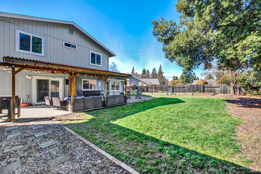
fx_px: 102
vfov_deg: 81.3
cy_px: 87
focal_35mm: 14
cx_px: 130
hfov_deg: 104.2
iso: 100
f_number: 14
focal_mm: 14
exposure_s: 1/30
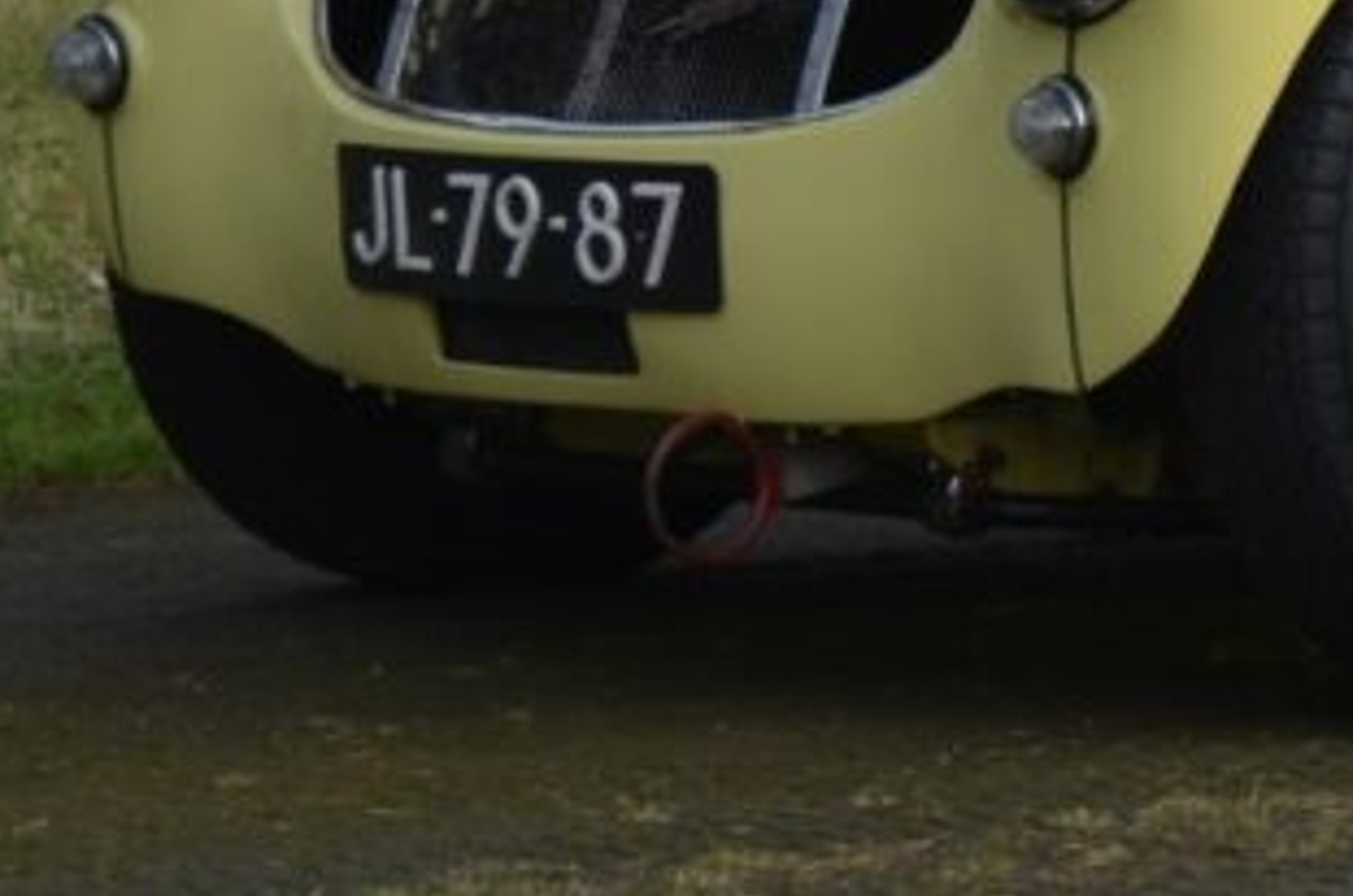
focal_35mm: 331
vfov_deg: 4.1
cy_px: -500
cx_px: 2258
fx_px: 12415
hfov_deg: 6.1
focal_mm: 52
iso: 200
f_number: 7.1
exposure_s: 1/200
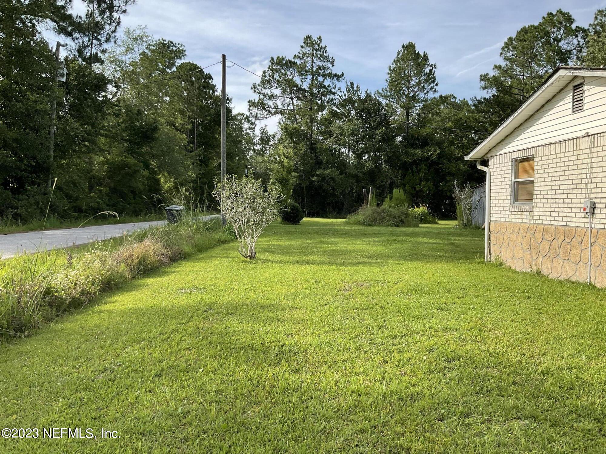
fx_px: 508
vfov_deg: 48.2
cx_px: 303
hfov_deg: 61.7
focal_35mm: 29
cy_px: 227
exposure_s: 1/898
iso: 16
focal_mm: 3
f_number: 1.8
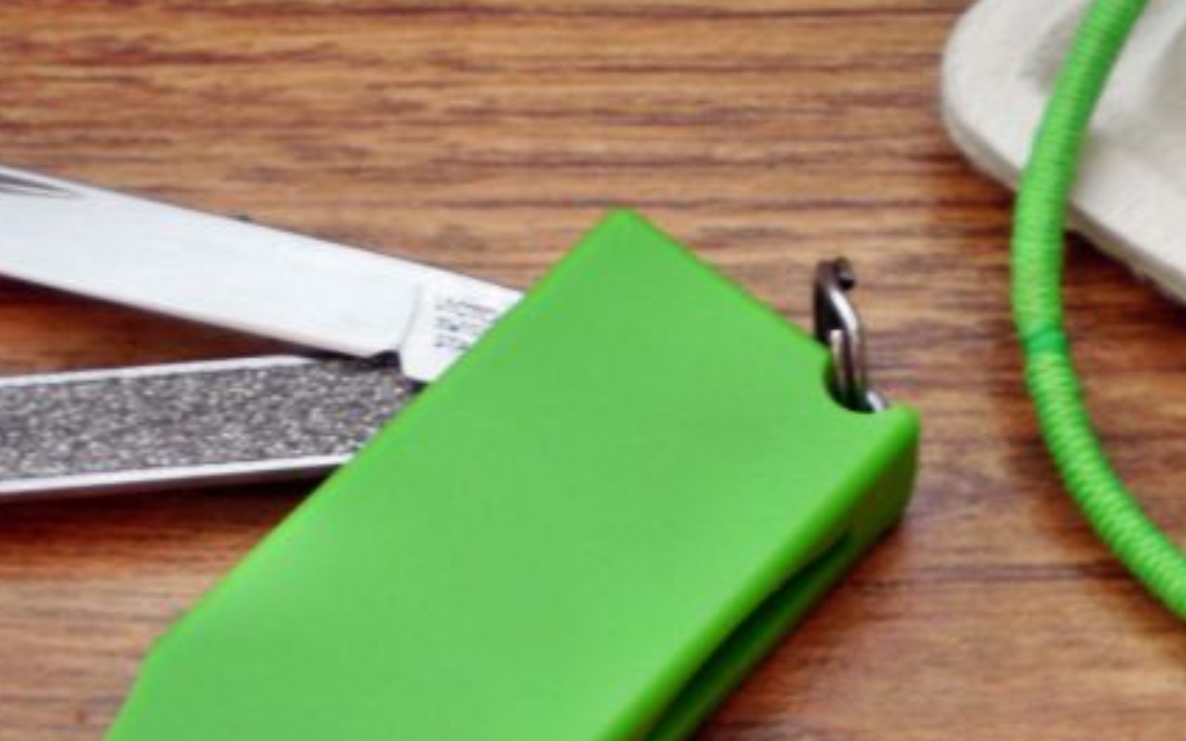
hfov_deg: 24.6
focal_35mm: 84
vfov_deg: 15.4
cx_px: 652
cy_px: 668
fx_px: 2715
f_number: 3.5
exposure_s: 1/20
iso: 125
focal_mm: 7.4
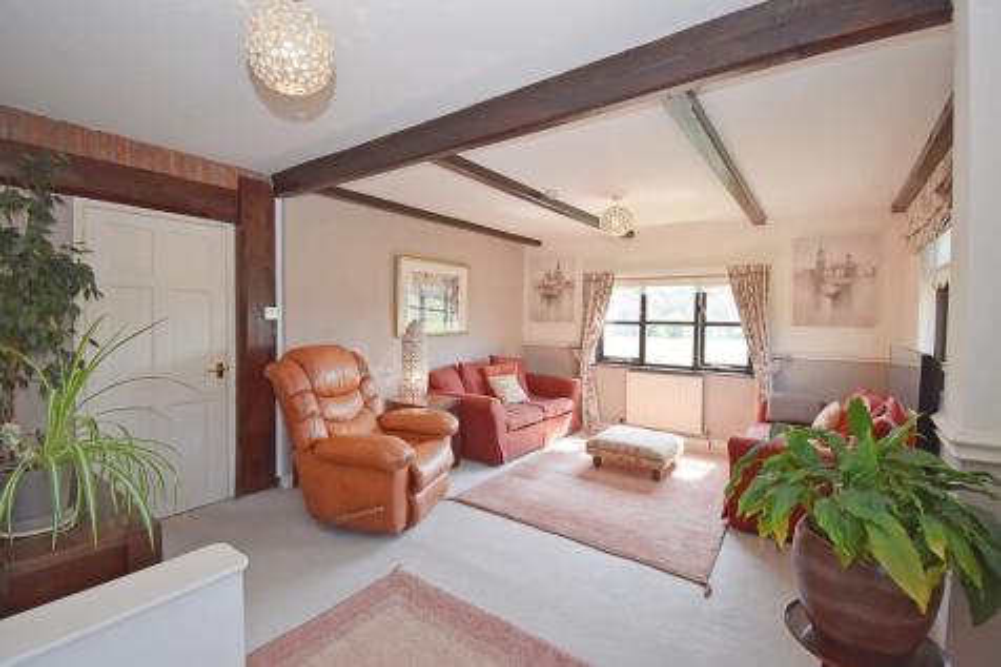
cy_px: 334
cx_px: 500
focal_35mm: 15
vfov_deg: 77.3
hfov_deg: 100.4
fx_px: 417
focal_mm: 10
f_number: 4.5
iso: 400
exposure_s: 1/200
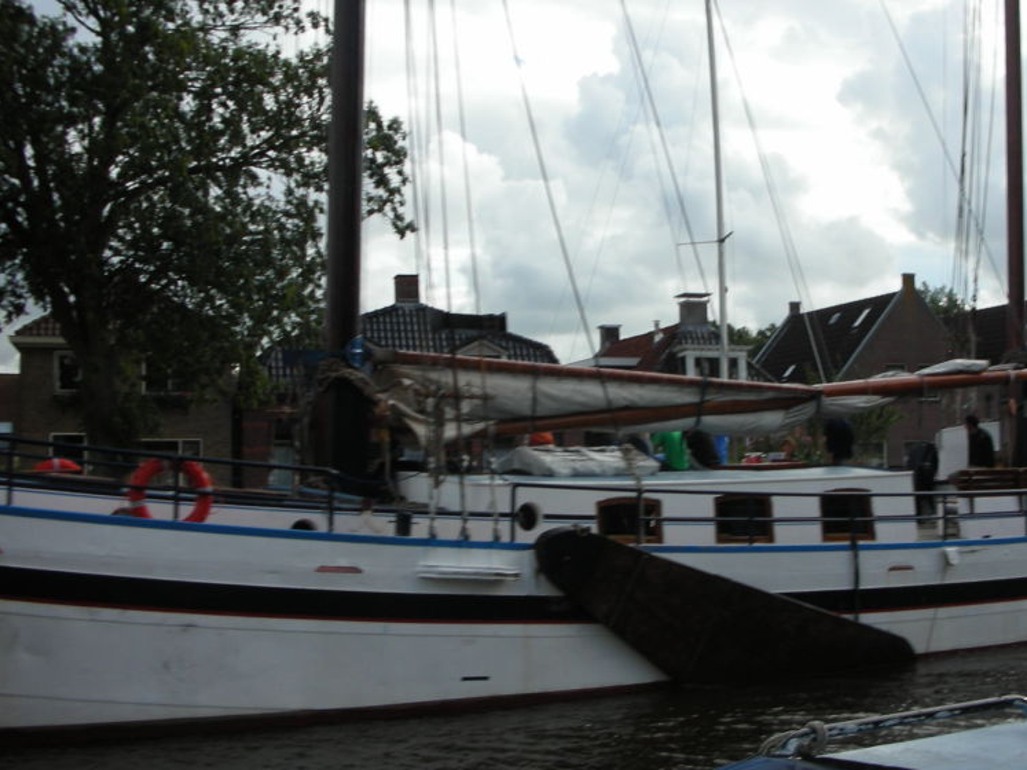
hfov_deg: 39.5
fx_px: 1424
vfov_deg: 30.2
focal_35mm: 48
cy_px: 330
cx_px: 615
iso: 50
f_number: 8.5
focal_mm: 5.8
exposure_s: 1/65.1
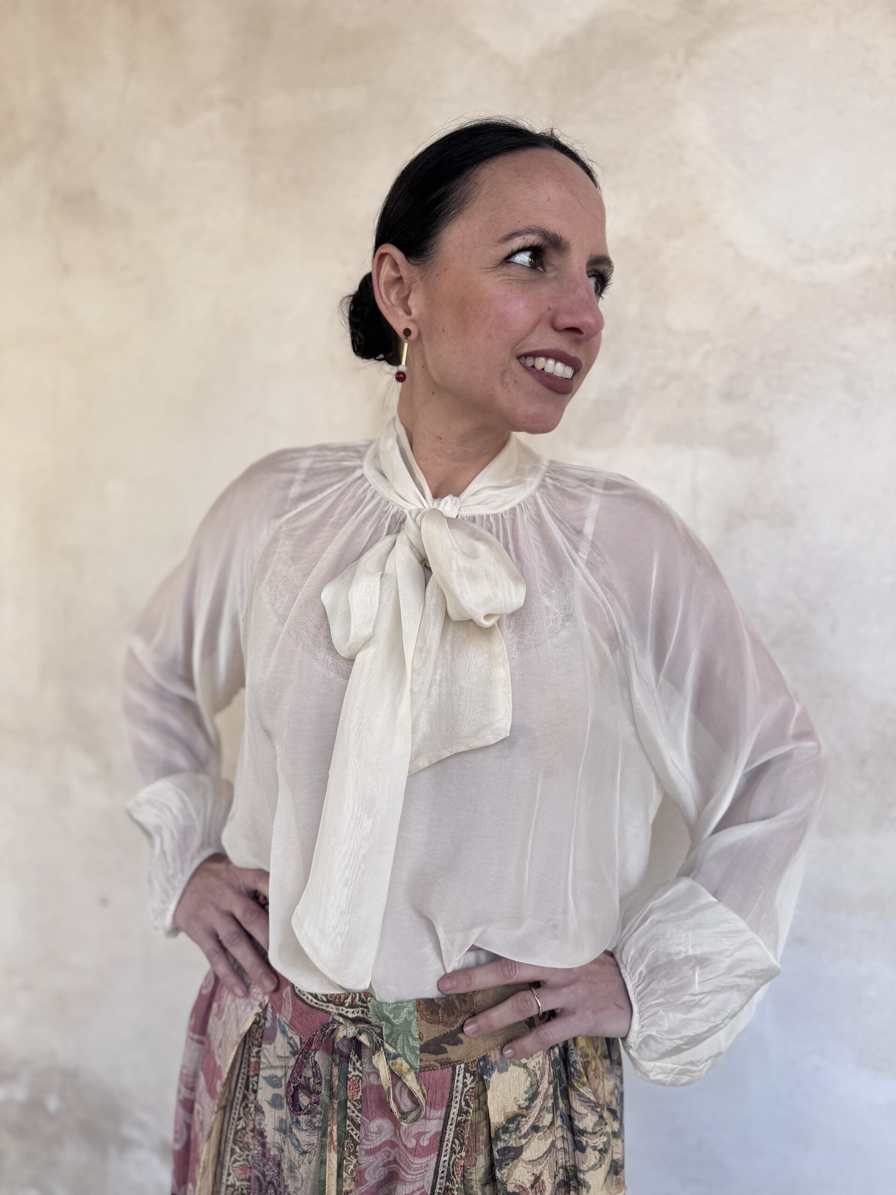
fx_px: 828
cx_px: 448
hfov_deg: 56.8
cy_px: 598
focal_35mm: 24
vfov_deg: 71.6
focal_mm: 6.76
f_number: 1.78
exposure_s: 1/366
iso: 80
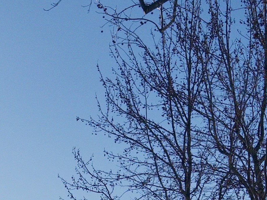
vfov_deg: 13.0
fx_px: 833
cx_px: -97
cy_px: 296
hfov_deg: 17.0
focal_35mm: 108
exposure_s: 1/14286
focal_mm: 6.76
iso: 80
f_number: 1.78
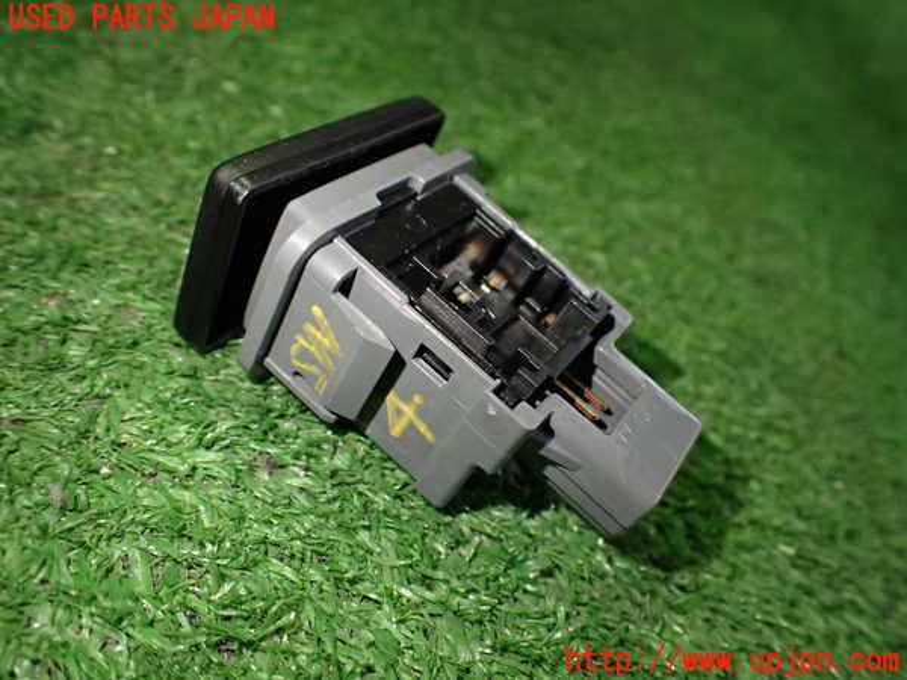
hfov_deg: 60.0
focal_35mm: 30
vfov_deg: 46.8
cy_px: 340
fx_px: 786
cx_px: 454
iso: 500
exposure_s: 1/125
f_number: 2.3
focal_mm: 5.4
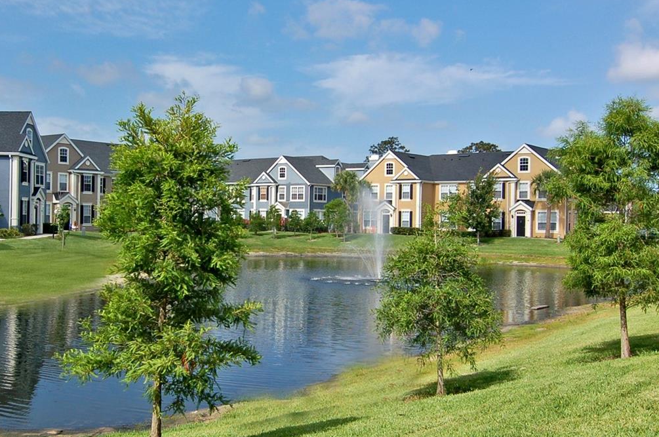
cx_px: 247
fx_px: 786
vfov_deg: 31.1
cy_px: 217
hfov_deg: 45.1
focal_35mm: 43
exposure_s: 1/400
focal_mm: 18
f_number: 10
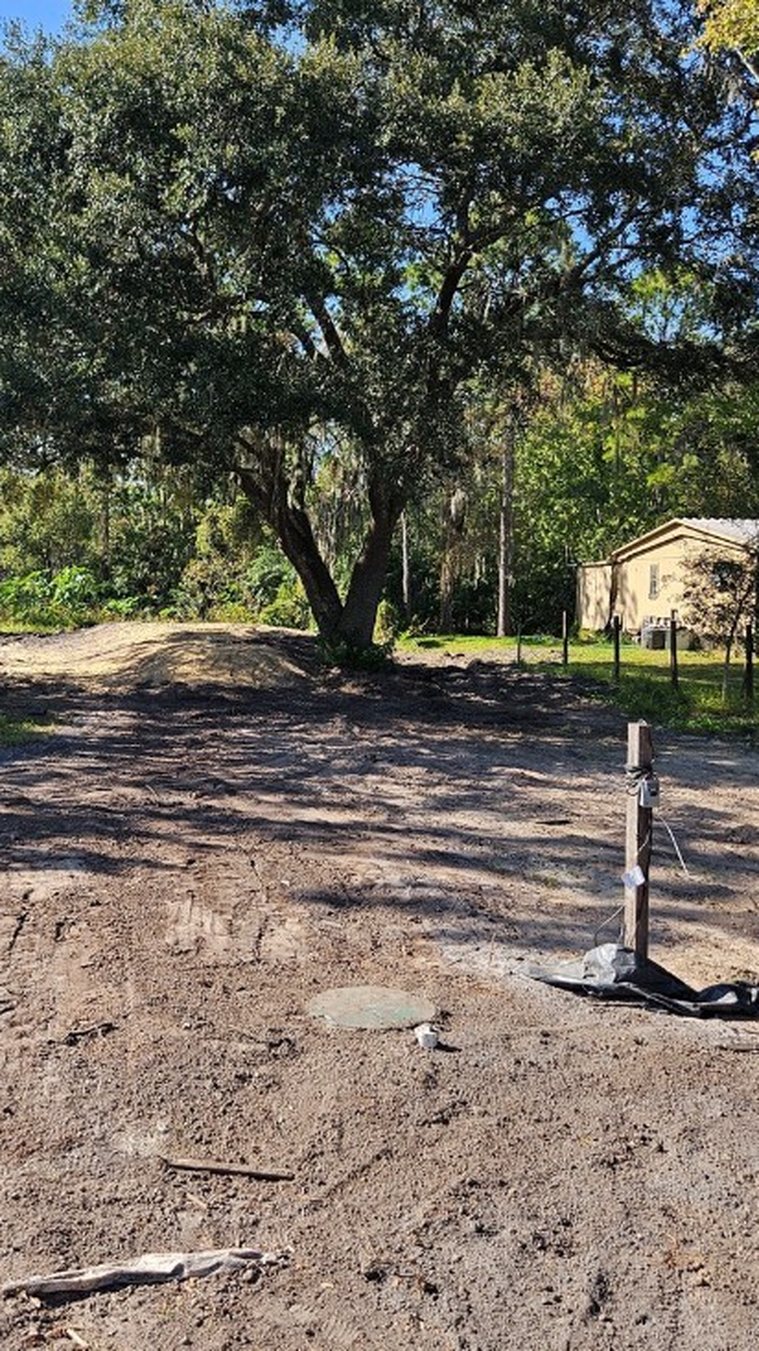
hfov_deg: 33.2
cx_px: 208
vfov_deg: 56.6
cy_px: 649
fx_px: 1253
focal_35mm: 35
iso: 25
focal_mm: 5.4
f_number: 1.8
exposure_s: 1/643
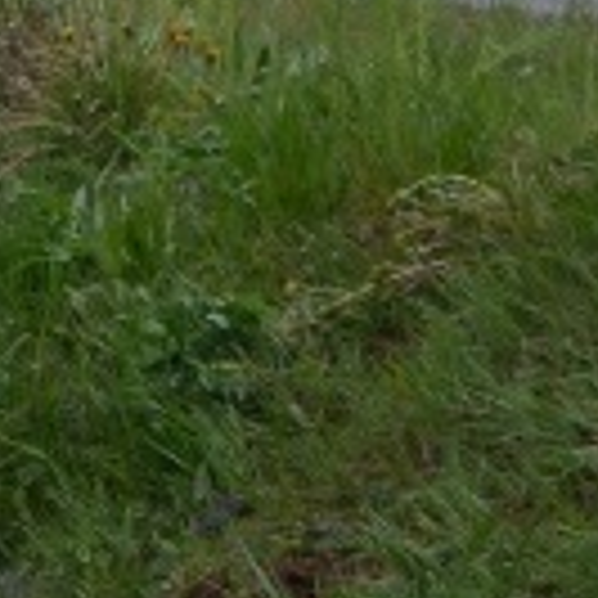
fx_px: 15744
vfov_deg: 2.2
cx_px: -890
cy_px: -418
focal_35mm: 806
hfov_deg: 2.2
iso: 200
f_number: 5.6
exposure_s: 1/200
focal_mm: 105
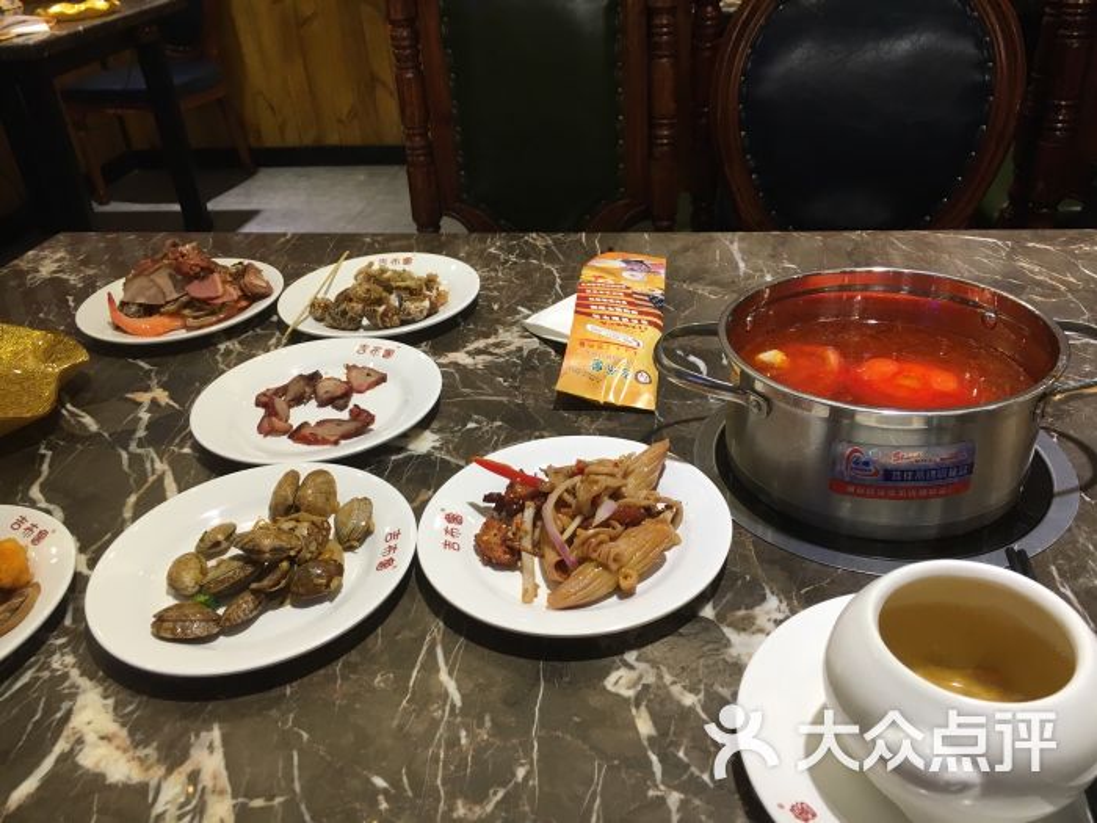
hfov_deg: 61.7
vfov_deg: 48.2
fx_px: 919
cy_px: 412
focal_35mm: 29
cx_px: 548
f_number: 2.2
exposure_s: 1/33
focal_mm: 4.15
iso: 50
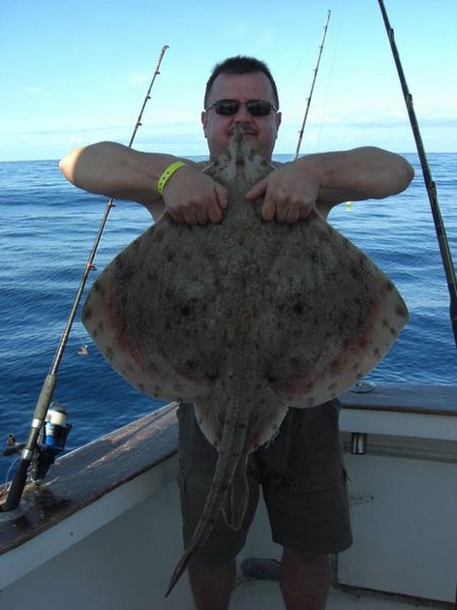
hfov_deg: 37.7
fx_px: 669
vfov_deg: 49.0
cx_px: 228
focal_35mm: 38
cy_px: 305
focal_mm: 7.9
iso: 80
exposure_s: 1/500
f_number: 4
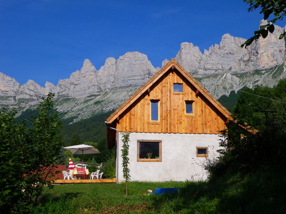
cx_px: 143
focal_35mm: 46
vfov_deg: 31.5
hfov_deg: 41.2
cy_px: 107
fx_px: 380
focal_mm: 8.2
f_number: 8.8
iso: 64
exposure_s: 1/160
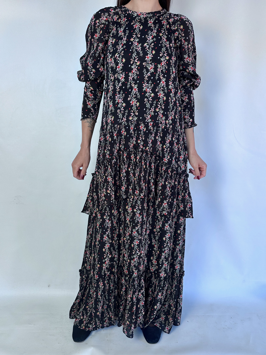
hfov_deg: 56.8
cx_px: 133
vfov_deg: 71.6
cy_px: 178
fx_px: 246
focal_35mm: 24
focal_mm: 6.86
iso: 64
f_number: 1.78
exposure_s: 1/216
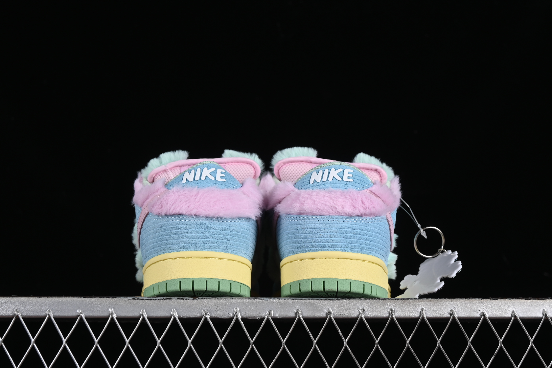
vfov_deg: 18.2
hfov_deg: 27.0
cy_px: 184
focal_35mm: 75
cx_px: 276
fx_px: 1150
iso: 160
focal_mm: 50
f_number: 8
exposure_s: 1/80
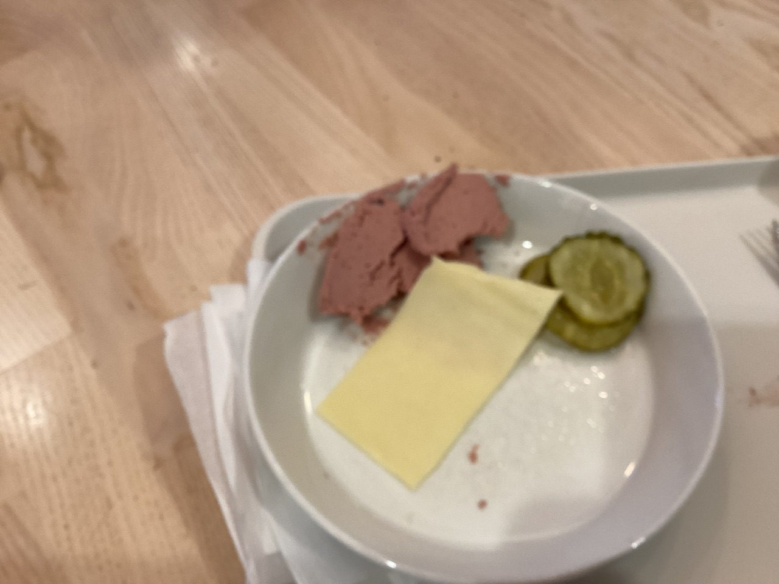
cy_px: 292
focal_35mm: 31
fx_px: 698
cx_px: 390
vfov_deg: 45.4
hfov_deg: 58.4
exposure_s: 1/50
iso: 160
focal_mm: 3.3
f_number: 2.4
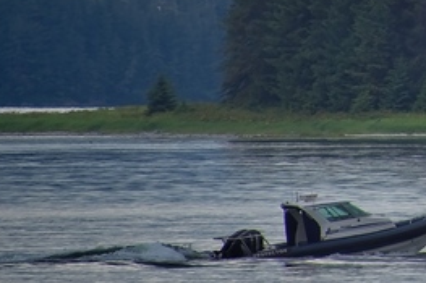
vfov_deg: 0.9
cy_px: -107
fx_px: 17289
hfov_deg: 1.4
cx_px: 883
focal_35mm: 1462
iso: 100
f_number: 6.3
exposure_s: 1/640
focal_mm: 300
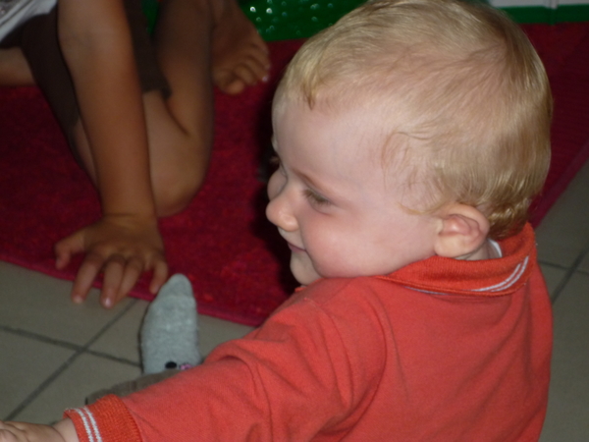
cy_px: 221
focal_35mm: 120
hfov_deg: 16.4
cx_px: 294
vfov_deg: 12.3
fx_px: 2042
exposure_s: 1/60
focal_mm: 20.8
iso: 200
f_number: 5.8
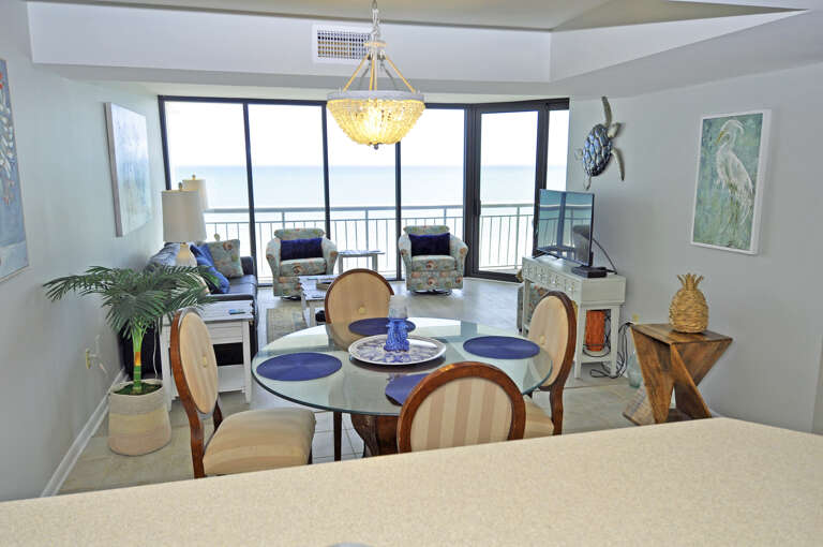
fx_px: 582
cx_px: 412
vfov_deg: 50.3
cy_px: 274
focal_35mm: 26
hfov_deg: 70.5
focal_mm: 17
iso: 200
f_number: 5.6
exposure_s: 1/125
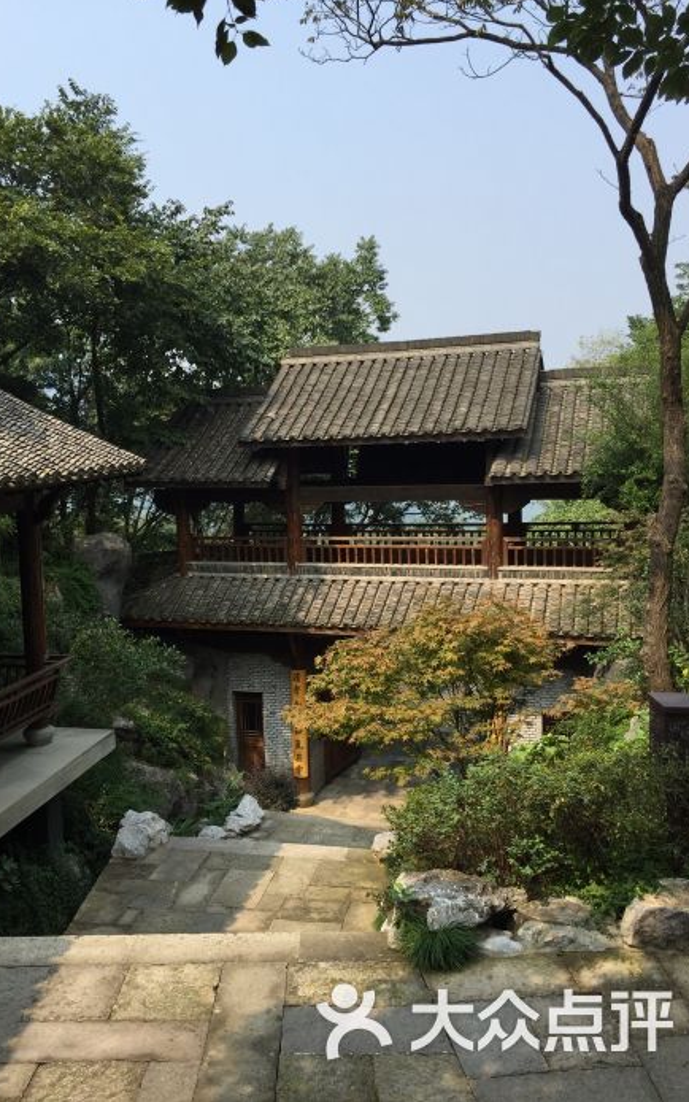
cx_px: 298
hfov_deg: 40.5
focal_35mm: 31
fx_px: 931
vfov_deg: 61.2
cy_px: 548
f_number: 2.2
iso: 32
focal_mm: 4.15
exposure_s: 1/1364
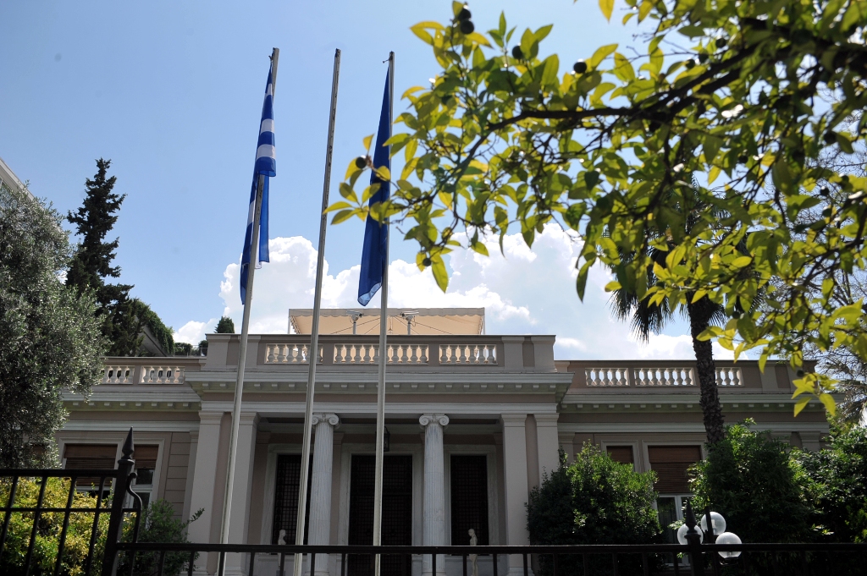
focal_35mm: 35
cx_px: 434
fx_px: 842
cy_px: 288
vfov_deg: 37.8
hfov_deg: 54.5
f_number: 5.6
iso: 250
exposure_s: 1/1000
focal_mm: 35
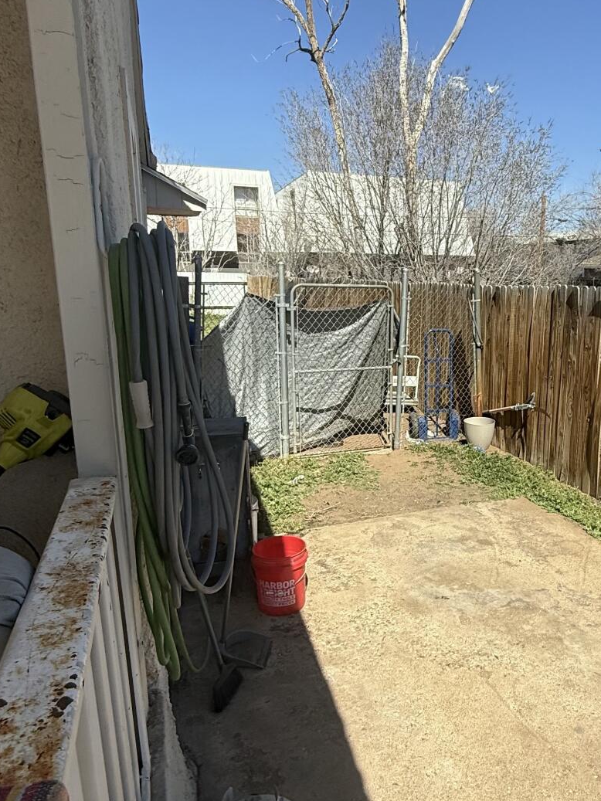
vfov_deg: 65.3
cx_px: 423
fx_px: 625
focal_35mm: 27
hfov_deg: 50.0
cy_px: 419
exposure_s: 1/2506
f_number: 2.2
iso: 50
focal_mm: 2.22
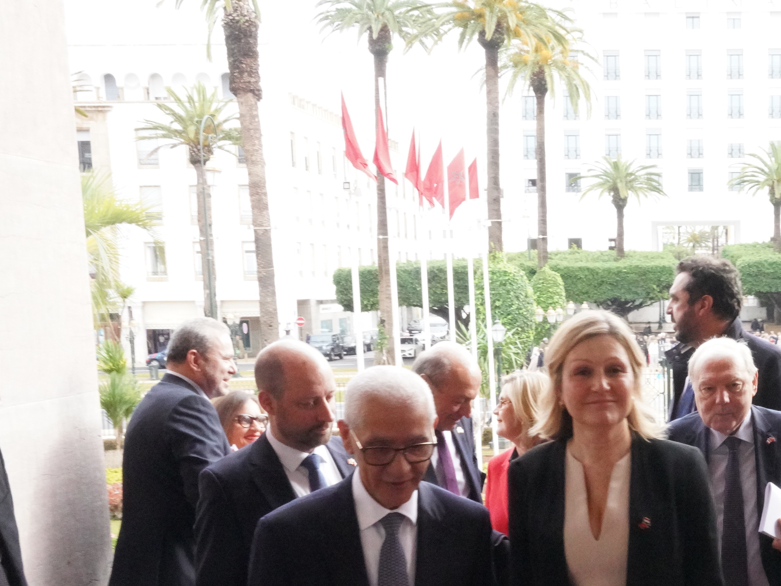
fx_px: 1286
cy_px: 484
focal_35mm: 57
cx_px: 726
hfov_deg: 31.9
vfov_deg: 25.1
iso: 12800
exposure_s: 1/100
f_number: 25
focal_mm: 28
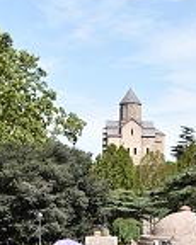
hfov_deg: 15.4
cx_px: 156
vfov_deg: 17.4
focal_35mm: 99
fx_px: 722
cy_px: 365
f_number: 11
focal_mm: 23
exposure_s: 1/400
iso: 320
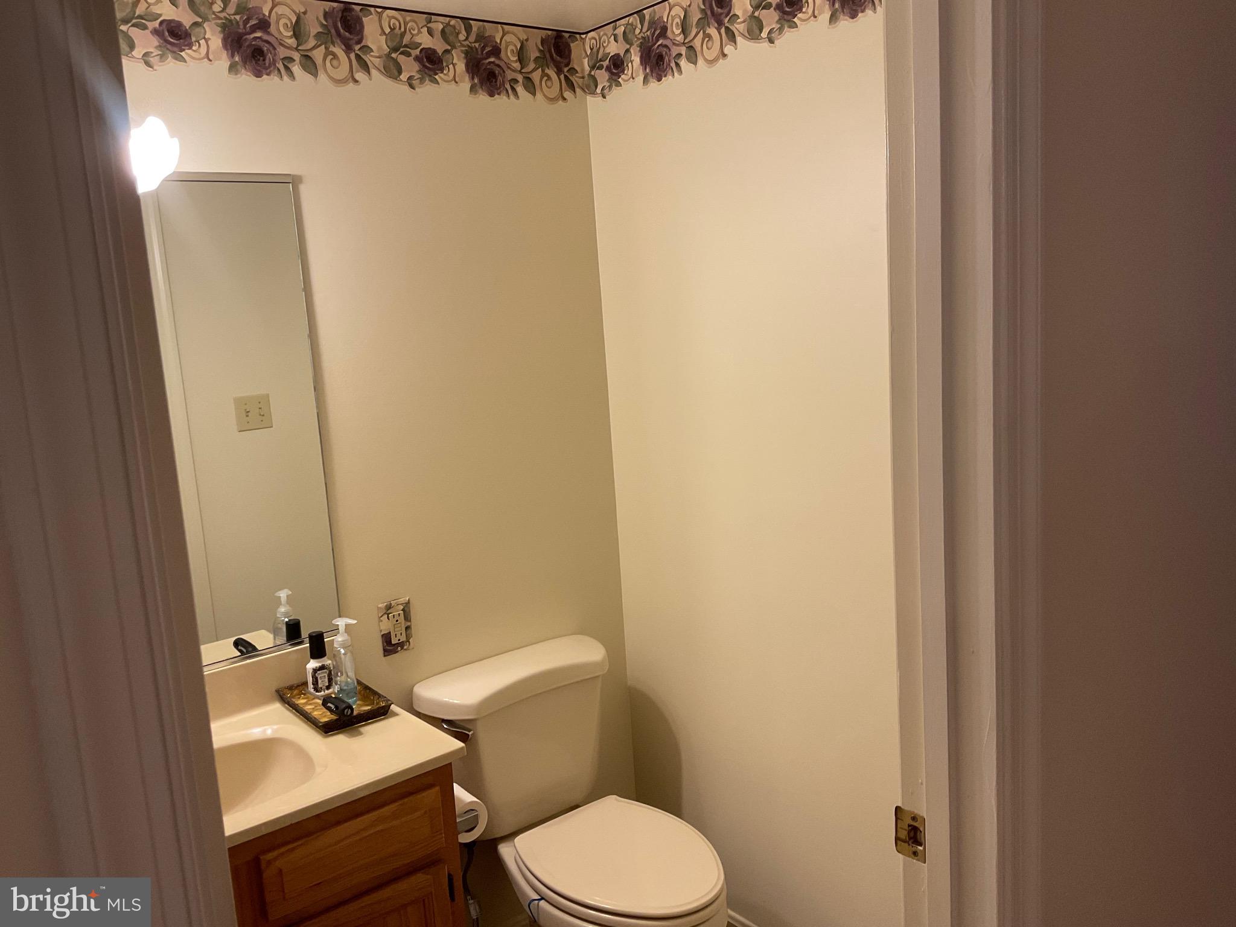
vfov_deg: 48.2
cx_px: 618
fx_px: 1035
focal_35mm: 29
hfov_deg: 61.7
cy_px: 464
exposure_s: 1/60
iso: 64
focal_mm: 3
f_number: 1.8
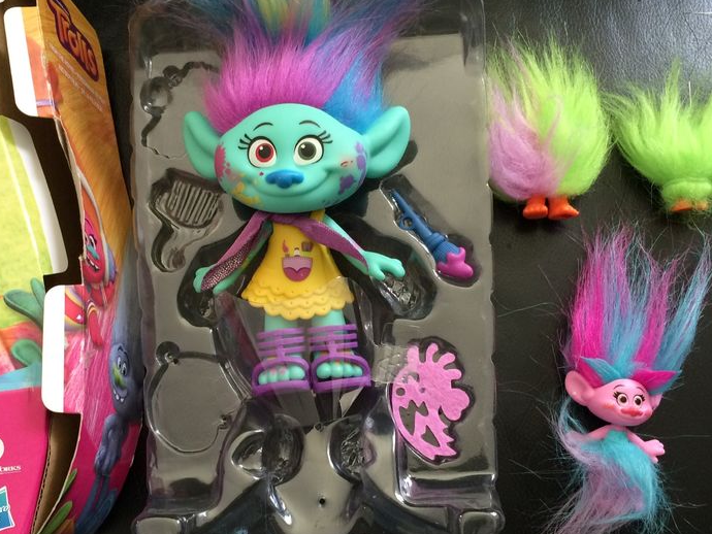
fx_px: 864
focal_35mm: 42
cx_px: 304
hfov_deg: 44.7
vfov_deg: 34.4
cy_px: 267
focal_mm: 4.15
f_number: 2.2
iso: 80
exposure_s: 1/33
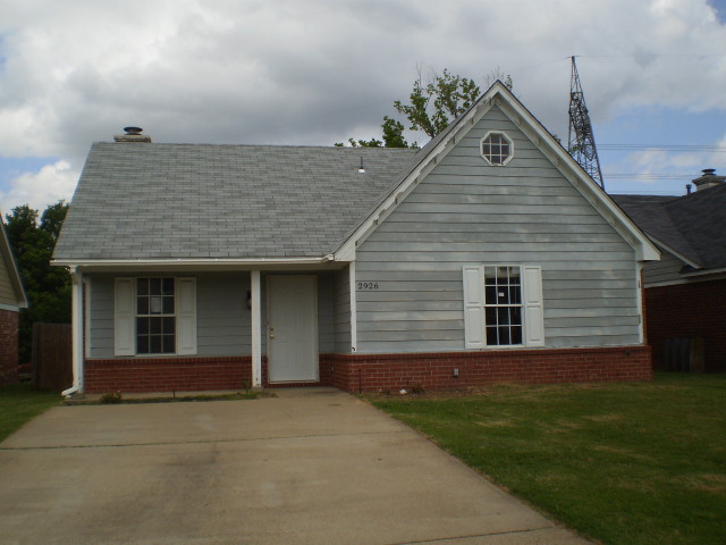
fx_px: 755
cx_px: 363
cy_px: 272
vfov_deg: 39.7
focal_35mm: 36
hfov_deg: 51.4
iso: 64
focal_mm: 6.3
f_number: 4.6
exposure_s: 1/2000
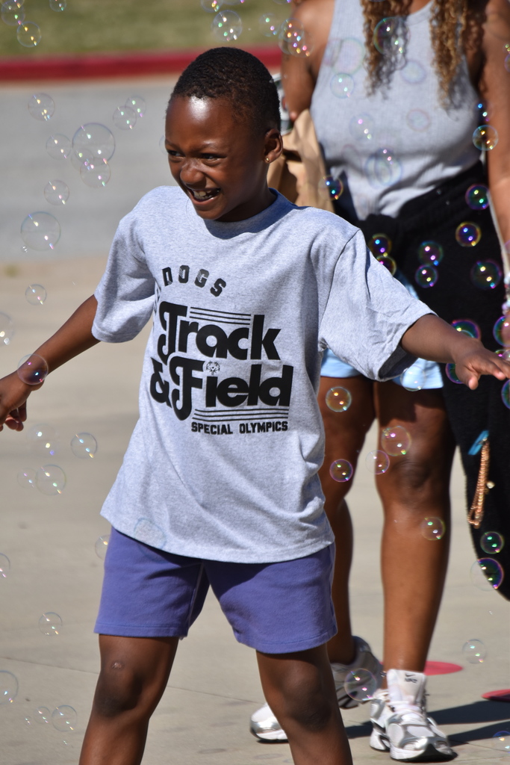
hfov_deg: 4.6
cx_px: 255
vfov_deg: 6.9
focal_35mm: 300
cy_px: 382
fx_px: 6372
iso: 320
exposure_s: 1/2000
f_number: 5.6
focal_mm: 200
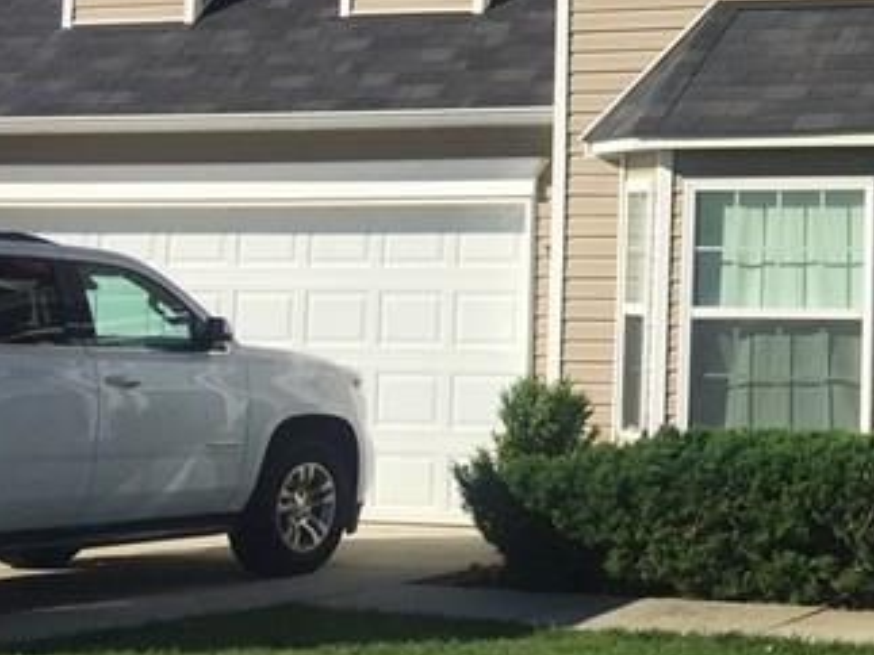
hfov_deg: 19.6
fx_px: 2322
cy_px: 30
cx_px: 1136
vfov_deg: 15.8
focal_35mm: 92
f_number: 2.2
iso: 32
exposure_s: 1/2639
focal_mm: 4.15
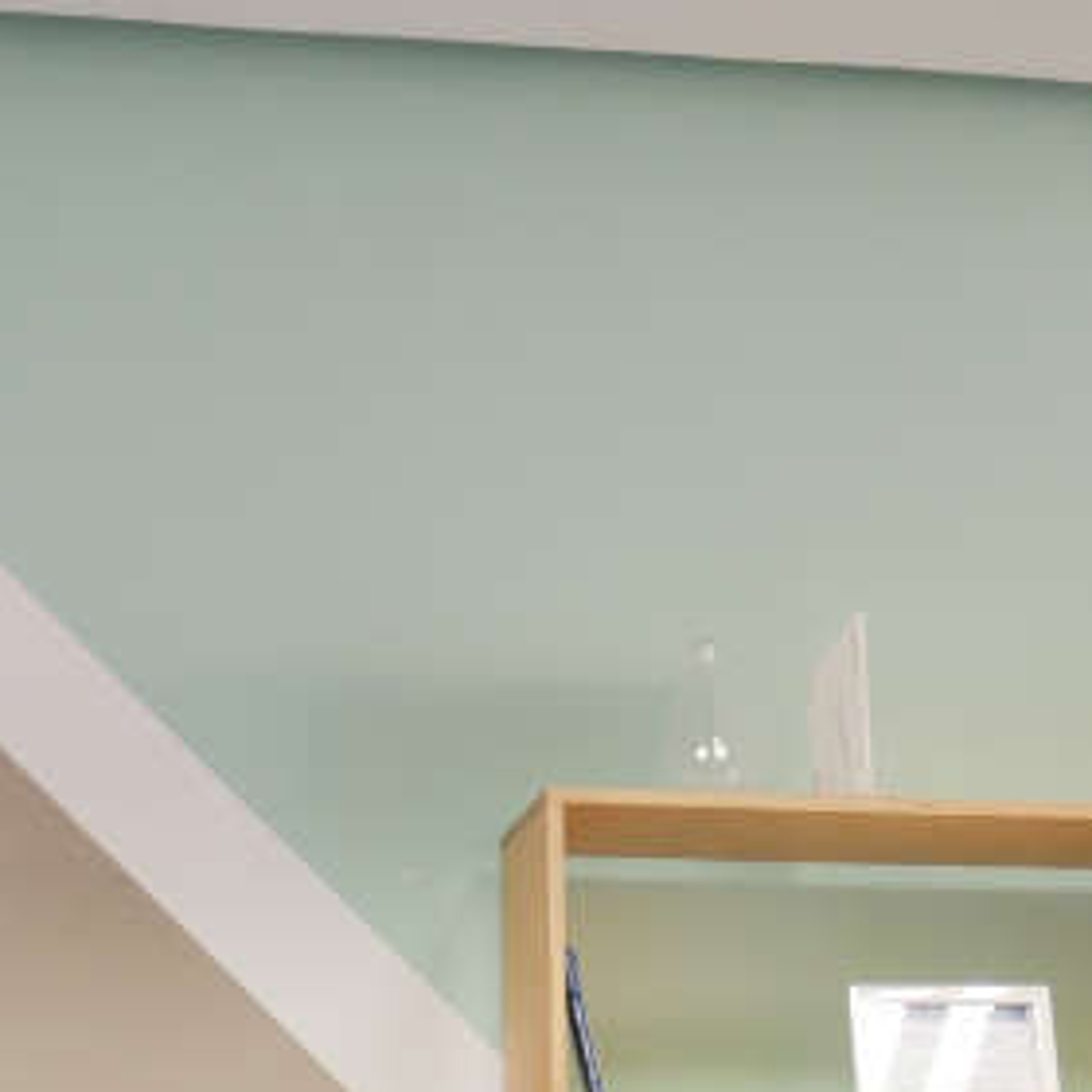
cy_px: 1745
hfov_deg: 19.1
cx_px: 558
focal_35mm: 91
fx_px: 3248
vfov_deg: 16.9
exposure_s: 1/8
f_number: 3.5
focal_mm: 12
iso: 800
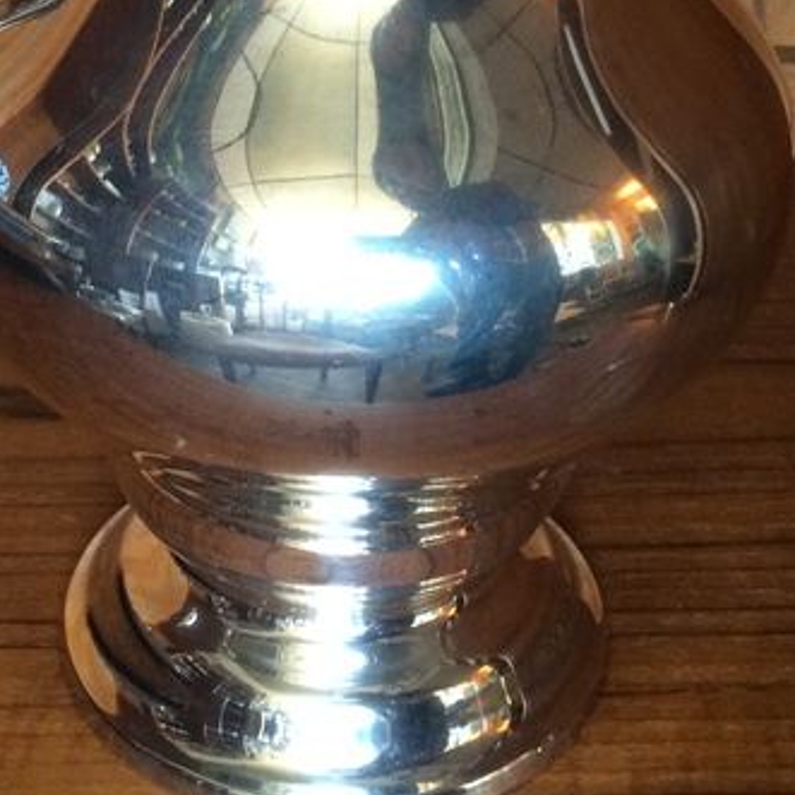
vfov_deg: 23.4
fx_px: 1871
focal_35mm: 72
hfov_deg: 24.0
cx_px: 348
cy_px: 92
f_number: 2.2
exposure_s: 1/30
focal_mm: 4.12
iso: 160
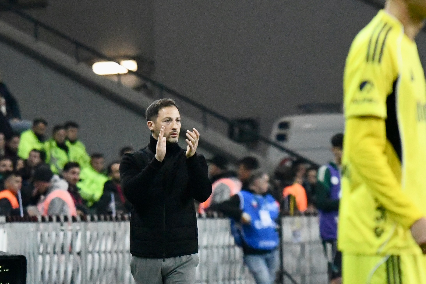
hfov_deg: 6.9
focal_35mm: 300
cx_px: 213
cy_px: 142
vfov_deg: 4.6
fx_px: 3549
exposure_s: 1/2000
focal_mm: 200
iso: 8000
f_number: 4
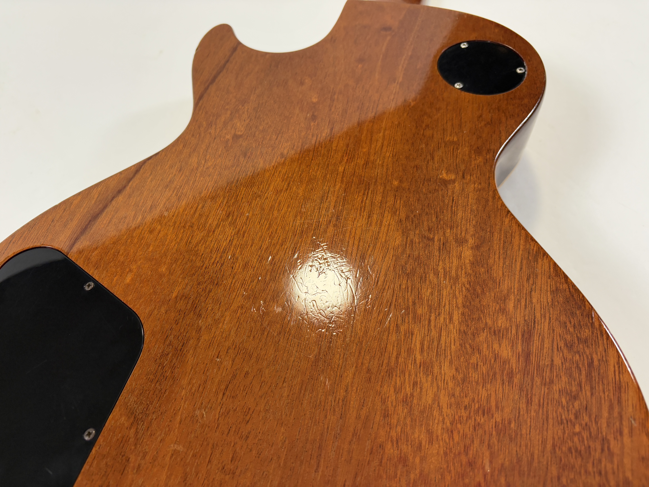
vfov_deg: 53.1
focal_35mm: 26
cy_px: 244
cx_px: 324
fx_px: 487
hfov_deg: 67.3
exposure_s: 1/50
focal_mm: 5.96
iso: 160
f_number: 1.6
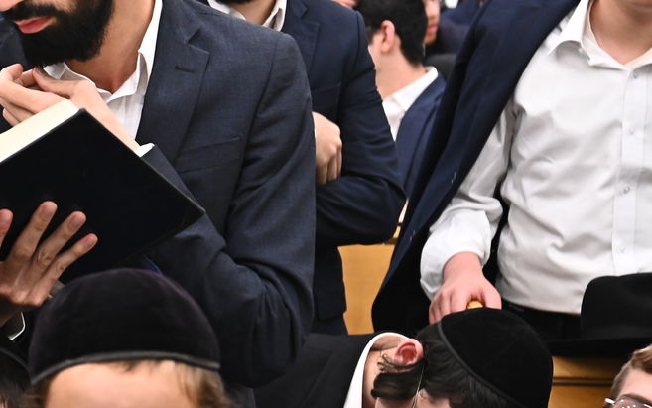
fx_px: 2702
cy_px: 18
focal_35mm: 152
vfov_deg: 8.6
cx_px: -36
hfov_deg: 13.5
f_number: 5.6
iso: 3200
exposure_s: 1/200
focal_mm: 70
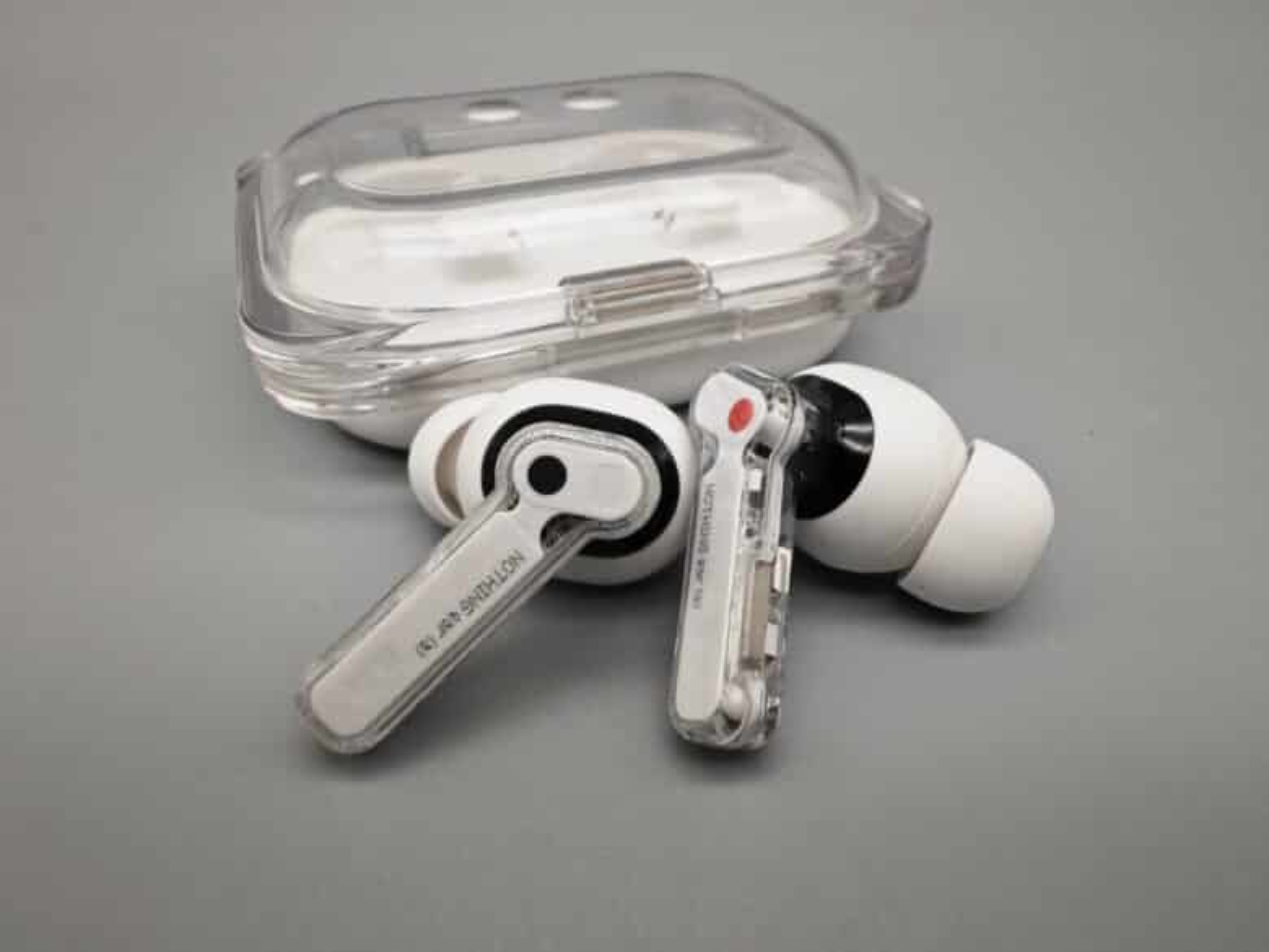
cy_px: 476
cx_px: 634
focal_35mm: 23
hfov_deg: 73.9
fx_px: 843
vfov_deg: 58.9
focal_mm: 2.03
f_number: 1.8
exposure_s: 1/221
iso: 50
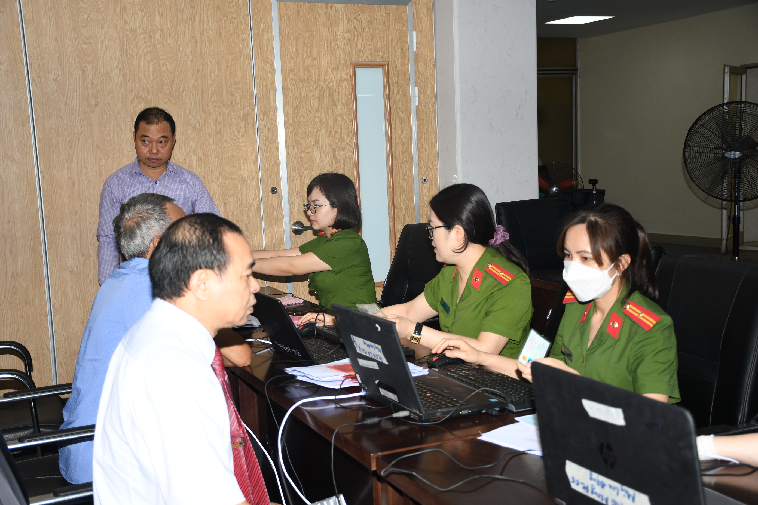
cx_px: 379
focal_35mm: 48
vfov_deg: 28.1
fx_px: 1011
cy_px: 252
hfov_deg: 41.1
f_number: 4
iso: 320
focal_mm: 32
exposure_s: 1/200
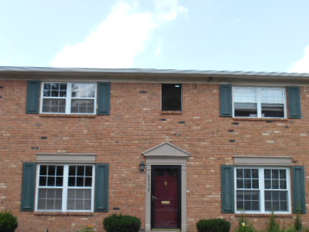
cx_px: 150
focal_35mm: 38
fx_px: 339
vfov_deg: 37.3
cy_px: 153
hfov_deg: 49.0
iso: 80
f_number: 3.4
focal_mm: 4.7
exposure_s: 1/400
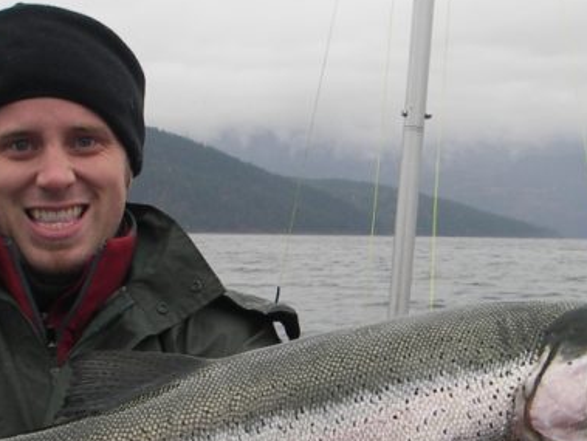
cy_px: 306
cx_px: 273
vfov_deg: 19.3
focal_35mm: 76
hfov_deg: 25.6
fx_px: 1290
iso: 50
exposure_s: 1/160
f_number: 3.3
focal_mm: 6.3
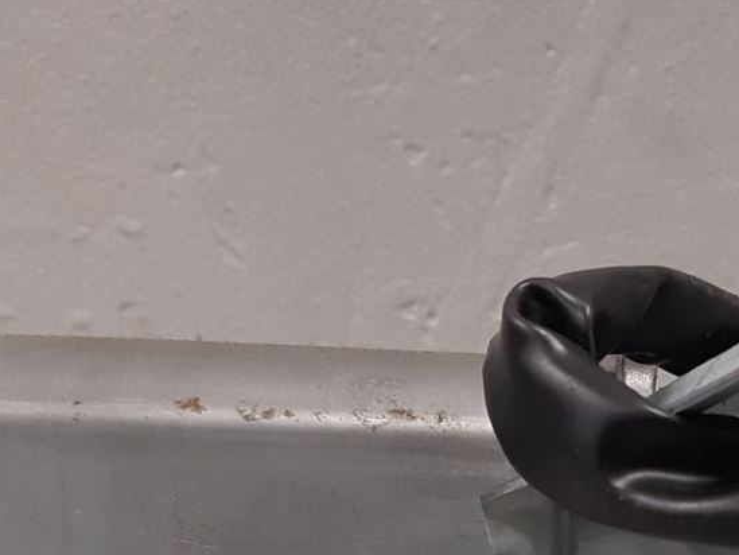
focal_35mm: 97
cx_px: 773
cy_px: 729
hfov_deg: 19.5
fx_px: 2071
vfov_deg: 14.6
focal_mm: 3.93
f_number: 1.7
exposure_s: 1/50
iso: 160
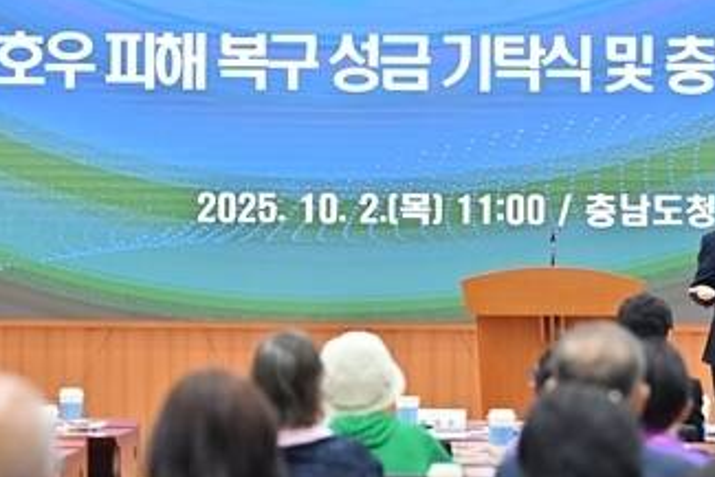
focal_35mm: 201
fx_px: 3994
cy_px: 212
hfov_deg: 10.2
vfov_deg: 6.8
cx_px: 559
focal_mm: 102
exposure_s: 1/200
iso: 1250
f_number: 2.8
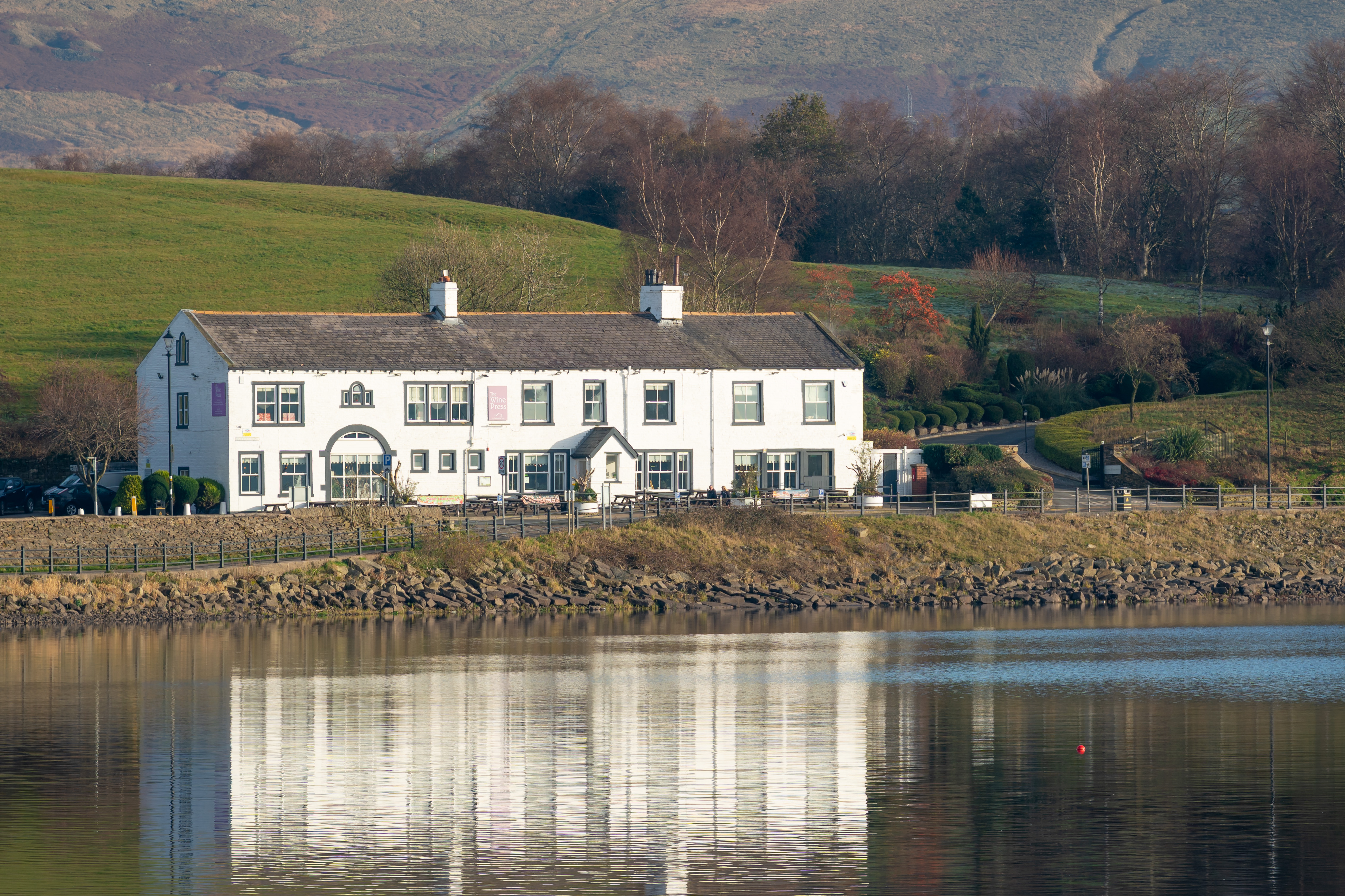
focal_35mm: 258
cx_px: 712
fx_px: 9638
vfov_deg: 5.3
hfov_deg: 8.0
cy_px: 403
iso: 100
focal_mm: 195
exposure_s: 1/250
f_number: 7.1
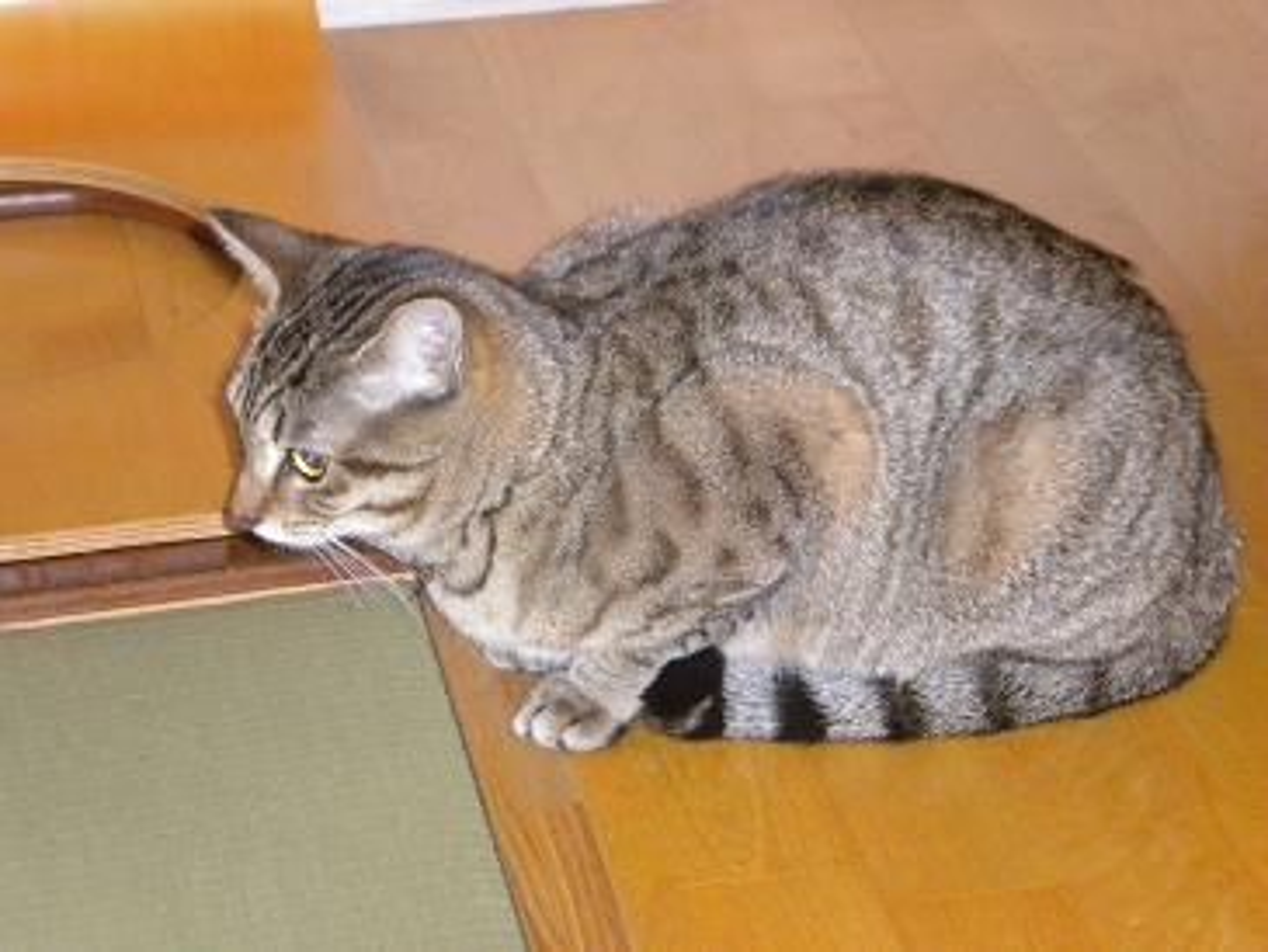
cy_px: 476
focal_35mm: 105
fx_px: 3847
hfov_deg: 18.7
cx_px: 634
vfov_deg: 14.1
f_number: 5.9
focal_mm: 18.9
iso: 800
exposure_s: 1/60
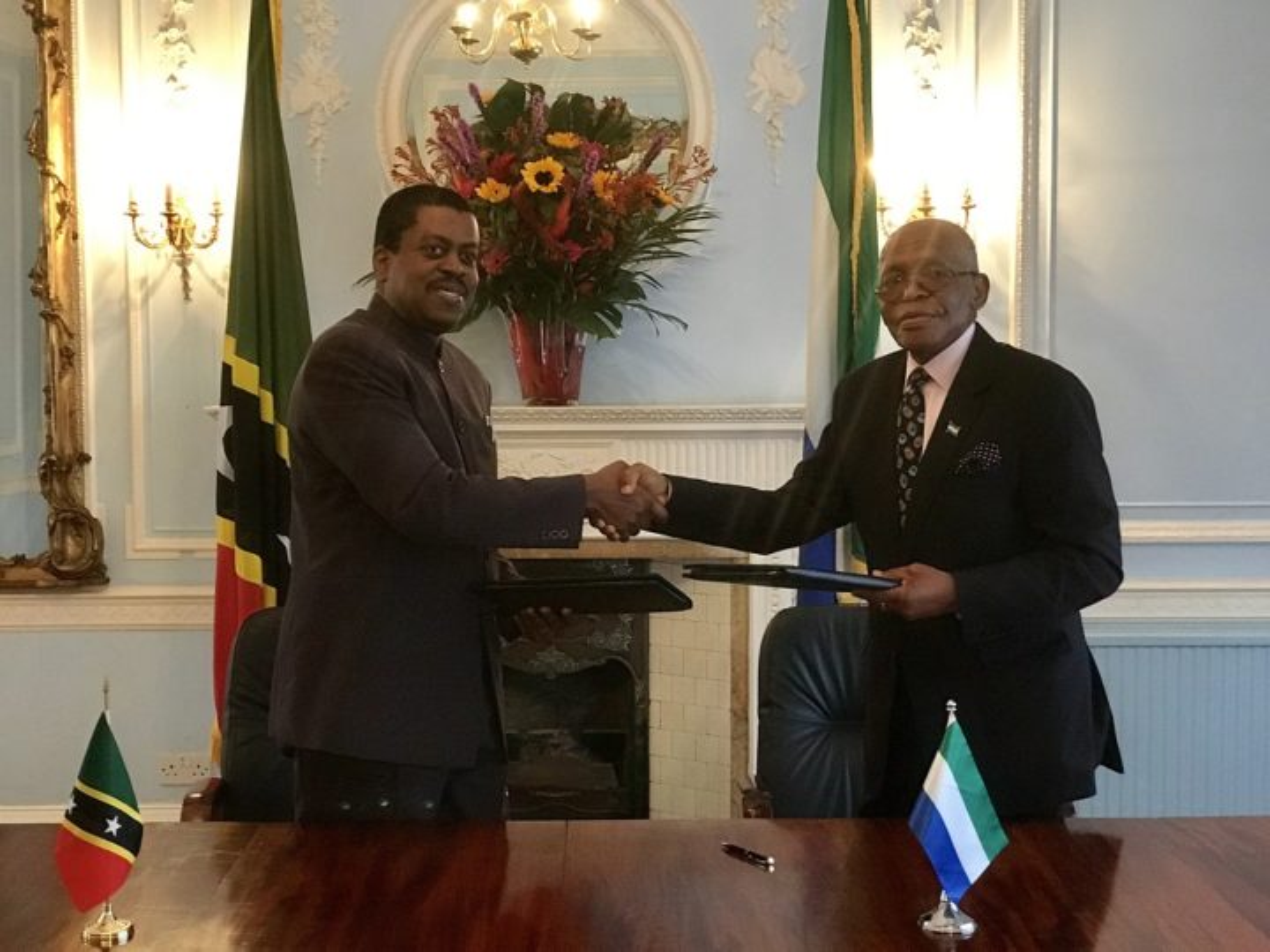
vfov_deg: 25.7
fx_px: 2091
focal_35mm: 57
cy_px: 476
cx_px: 635
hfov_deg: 33.8
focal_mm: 6.6
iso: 500
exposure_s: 1/50
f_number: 2.8
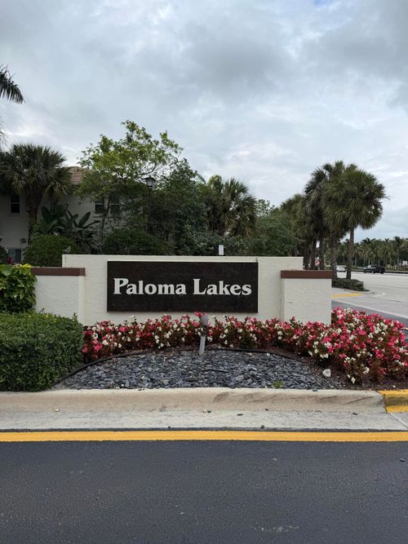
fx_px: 377
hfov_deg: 56.8
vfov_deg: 71.6
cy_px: 272
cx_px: 204
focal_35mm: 24
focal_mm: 6.76
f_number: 1.78
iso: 80
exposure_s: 1/1949
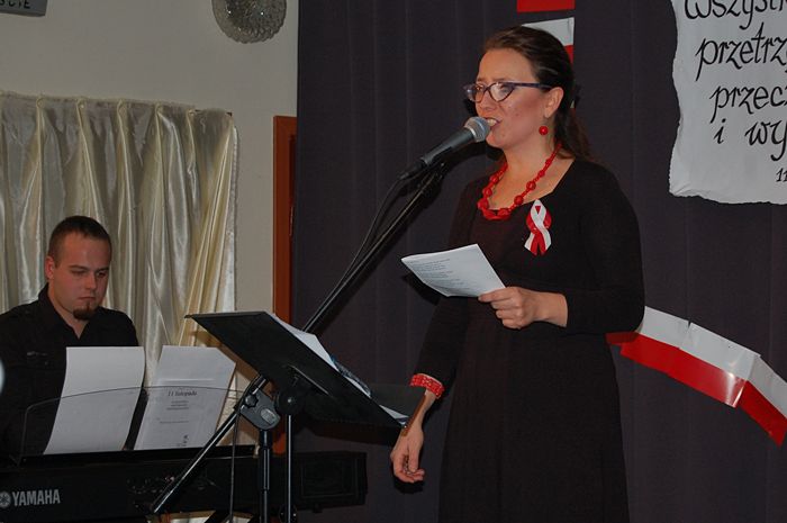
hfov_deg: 26.0
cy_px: 262
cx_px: 394
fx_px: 1703
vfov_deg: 17.5
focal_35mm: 78
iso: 400
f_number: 5.6
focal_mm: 52
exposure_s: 1/60
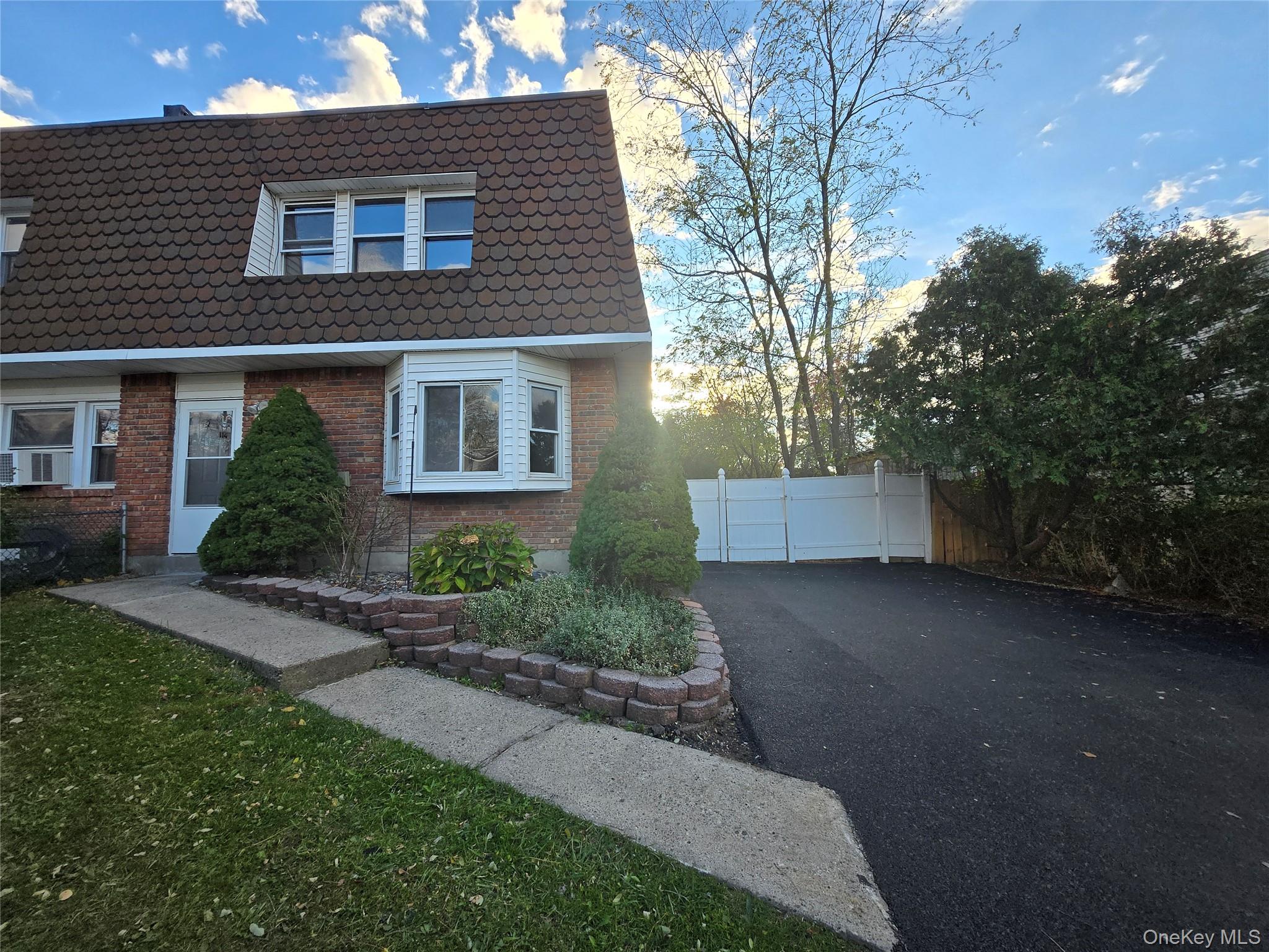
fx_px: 477
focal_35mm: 13
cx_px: 634
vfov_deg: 89.9
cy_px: 476
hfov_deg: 106.2
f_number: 2.2
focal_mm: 1.7
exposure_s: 1/256
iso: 25
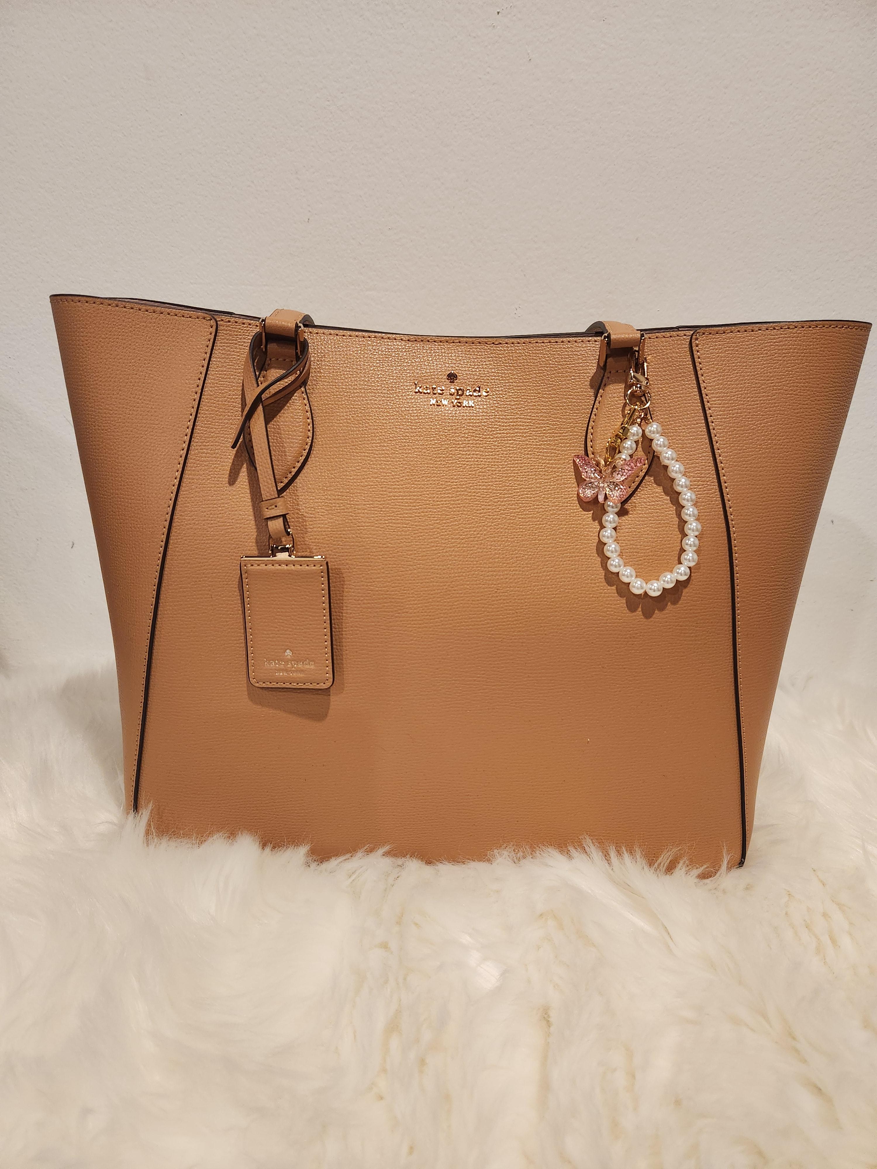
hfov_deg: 58.9
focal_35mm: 23
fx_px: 777
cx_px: 438
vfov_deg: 73.9
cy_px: 584
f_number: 1.8
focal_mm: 5.4
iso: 500
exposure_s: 1/120
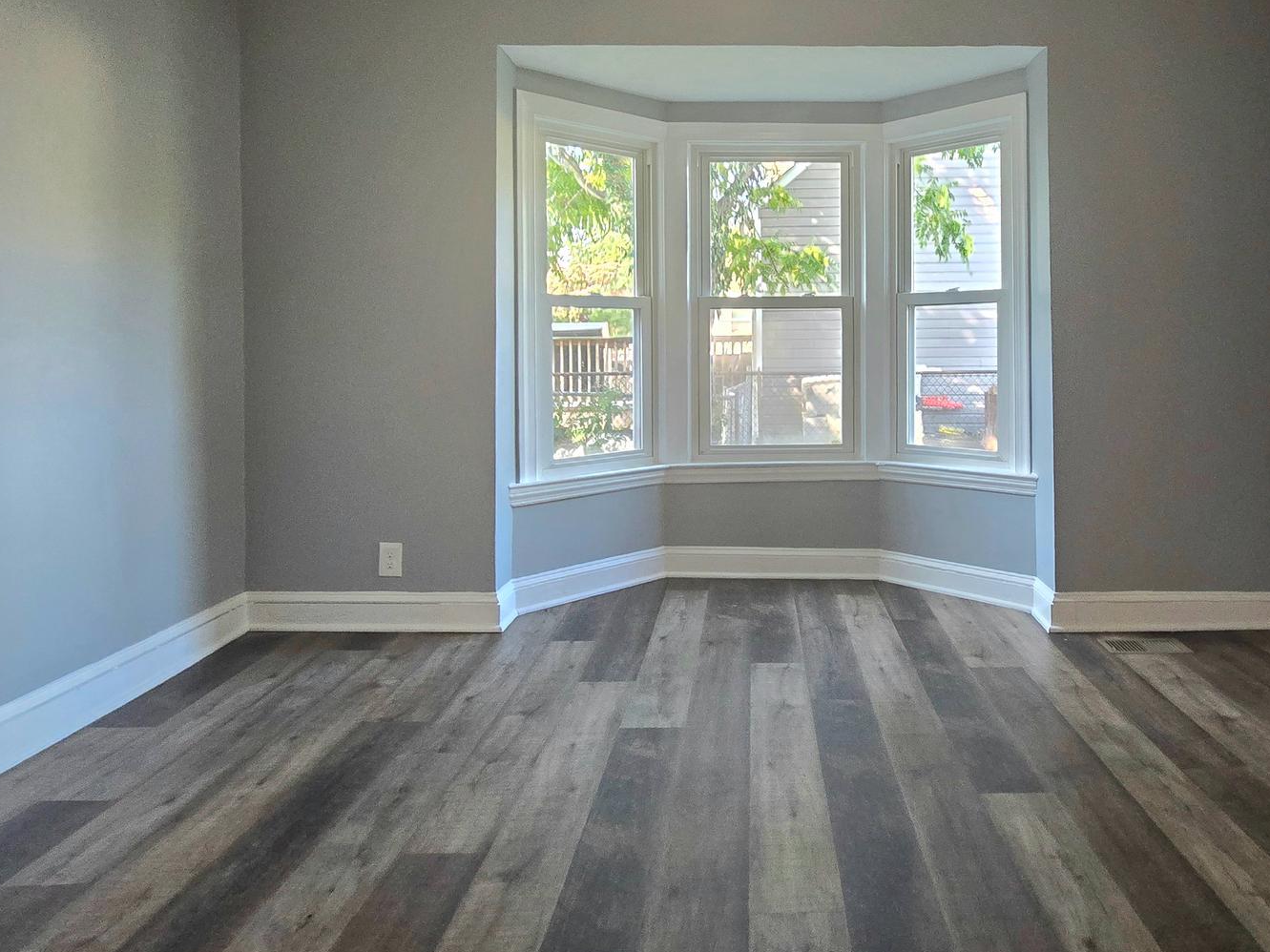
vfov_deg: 65.1
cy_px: 363
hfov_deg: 80.8
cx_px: 763
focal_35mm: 20
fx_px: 734
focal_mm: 2.2
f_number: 2.2
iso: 320
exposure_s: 1/60.2
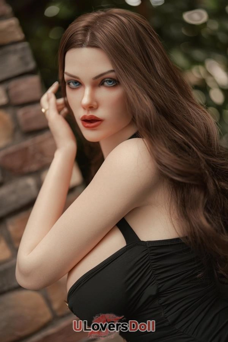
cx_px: 114
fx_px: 475
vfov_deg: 39.6
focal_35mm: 50
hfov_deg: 27.0
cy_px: 171
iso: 100
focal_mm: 50
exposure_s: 1/640
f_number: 1.4
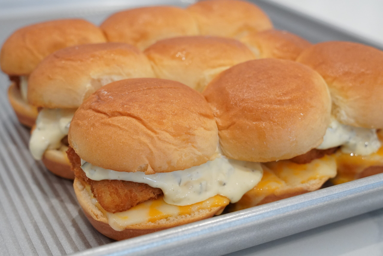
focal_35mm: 58
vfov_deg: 23.2
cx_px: 192
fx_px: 622
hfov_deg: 34.2
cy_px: 128
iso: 2500
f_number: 6.3
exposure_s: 1/100
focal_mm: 39
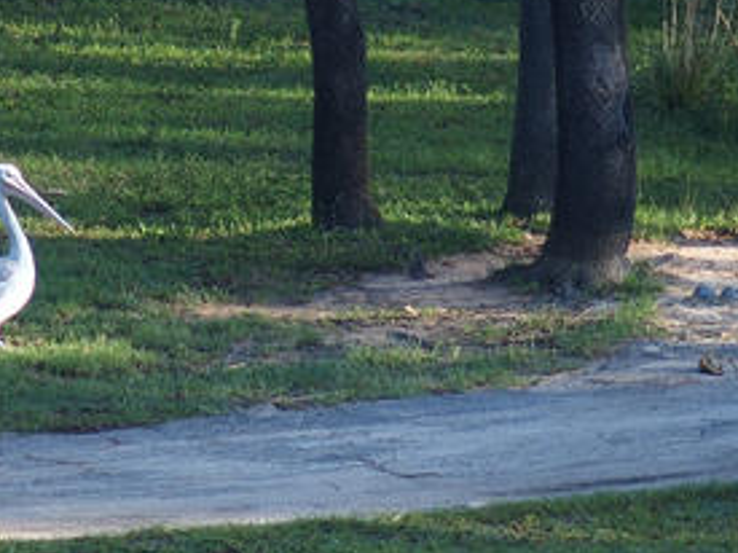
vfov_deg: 2.8
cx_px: 99
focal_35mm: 524
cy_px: 250
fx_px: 11167
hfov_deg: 3.8
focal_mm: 64.3
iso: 100
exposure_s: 1/320
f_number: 2.8
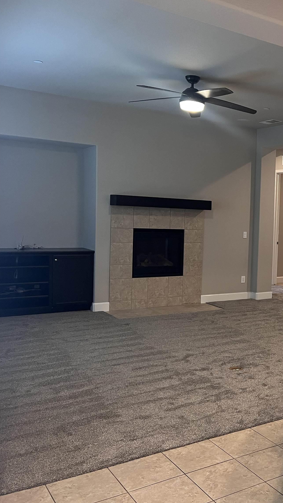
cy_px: 251
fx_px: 507
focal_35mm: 38
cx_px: 303
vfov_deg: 52.8
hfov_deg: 28.6
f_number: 1.5
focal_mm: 5.7
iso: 160
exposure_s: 1/60
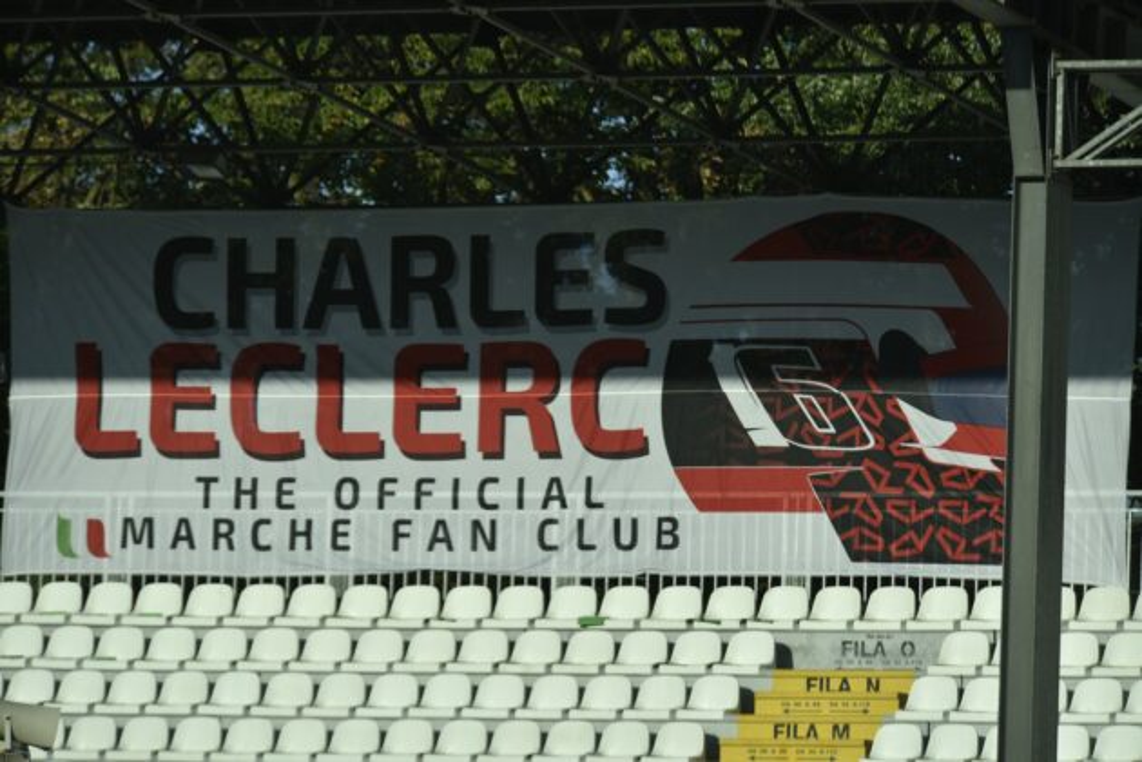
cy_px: 381
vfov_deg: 4.9
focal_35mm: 280
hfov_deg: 7.4
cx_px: 571
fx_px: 8882
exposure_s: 1/640
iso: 100
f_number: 6.3
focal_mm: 280
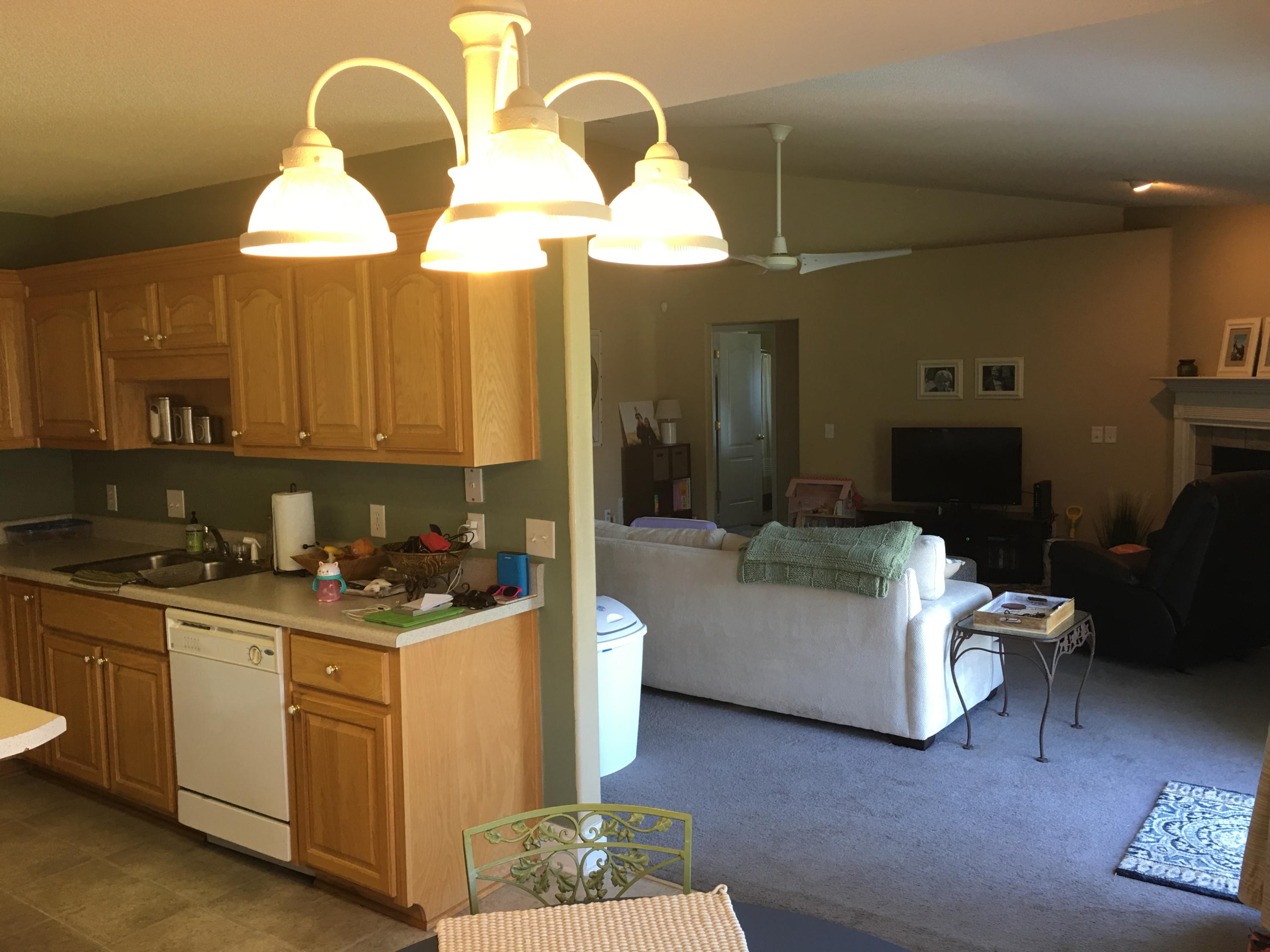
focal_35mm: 29
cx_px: 635
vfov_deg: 48.2
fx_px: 1064
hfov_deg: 61.7
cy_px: 476
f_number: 2.2
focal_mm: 4.15
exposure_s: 1/15
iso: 25
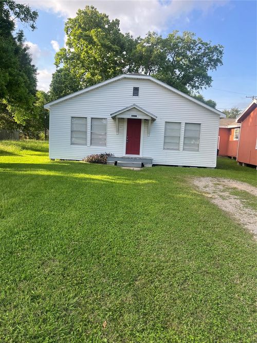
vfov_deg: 67.3
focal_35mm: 26
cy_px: 172
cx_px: 128
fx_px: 257
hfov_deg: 53.0
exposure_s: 1/751
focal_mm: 5.1
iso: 50
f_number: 1.6
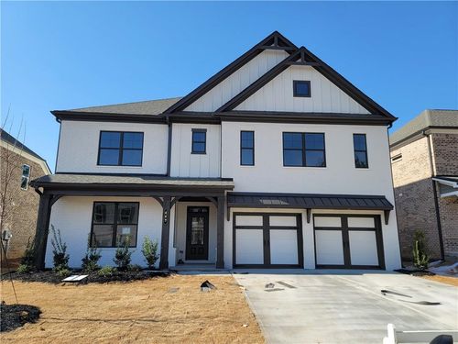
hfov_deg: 69.4
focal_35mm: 25
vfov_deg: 54.9
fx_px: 331
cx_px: 229
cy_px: 172
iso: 20
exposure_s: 1/707
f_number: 1.8
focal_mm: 7
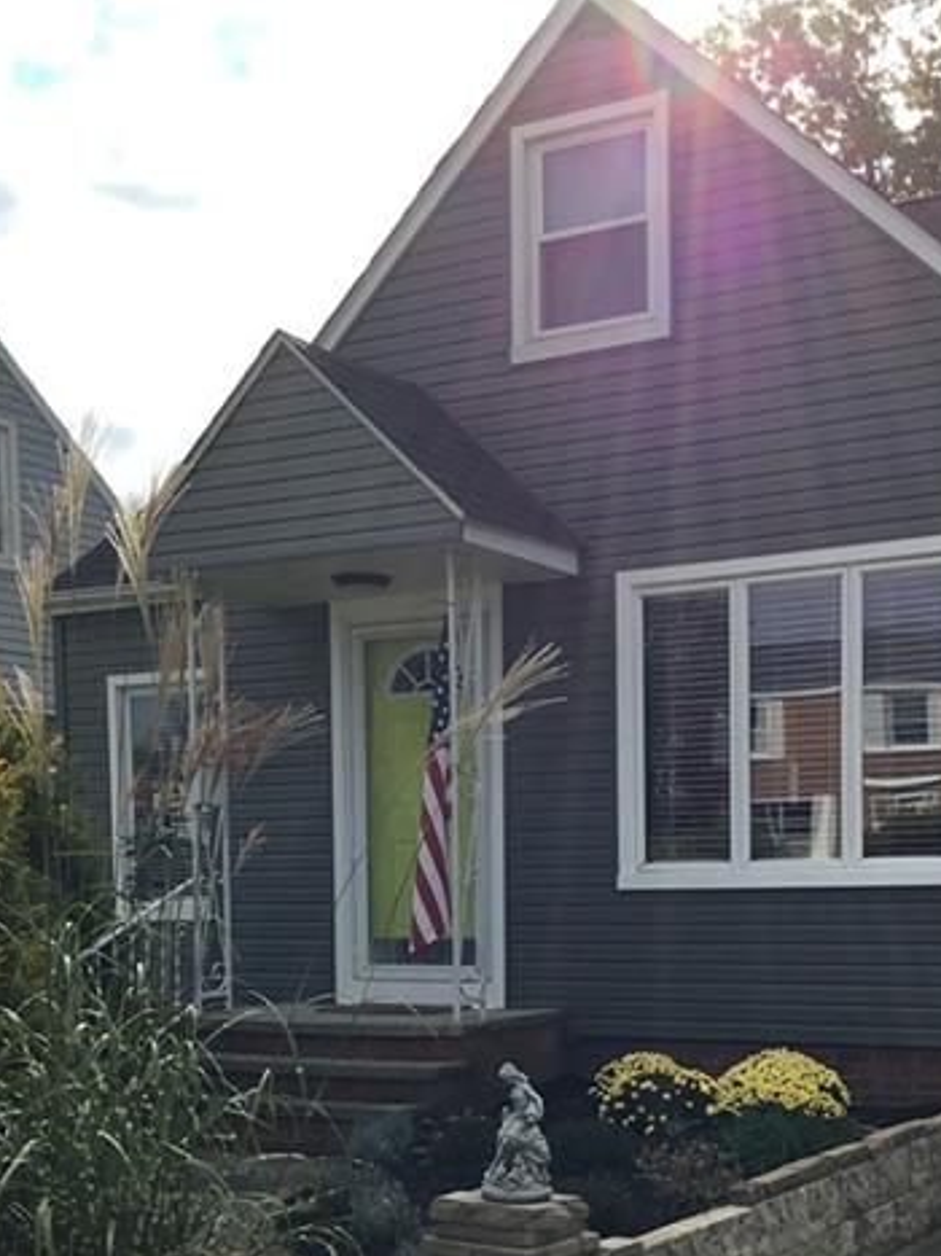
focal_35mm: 51
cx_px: 546
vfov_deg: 36.4
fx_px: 1849
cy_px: 987
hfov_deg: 28.5
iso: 25
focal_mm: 3.3
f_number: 2.4
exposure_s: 1/1274
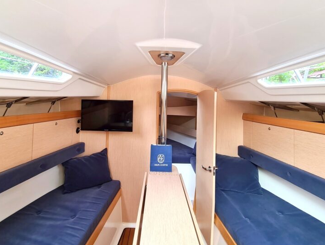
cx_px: 165
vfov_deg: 85.8
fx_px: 132
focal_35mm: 14
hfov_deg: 102.0
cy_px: 128
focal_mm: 2.2
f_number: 2.2
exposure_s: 1/50
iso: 64
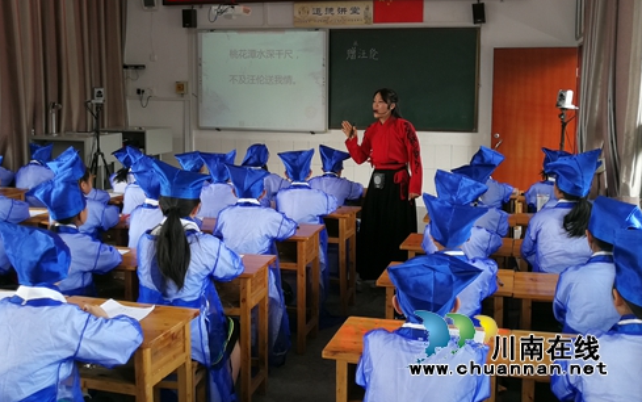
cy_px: 158
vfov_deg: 32.7
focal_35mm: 39
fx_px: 683
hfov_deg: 50.4
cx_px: 320
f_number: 1.8
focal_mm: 3.95
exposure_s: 1/60
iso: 64
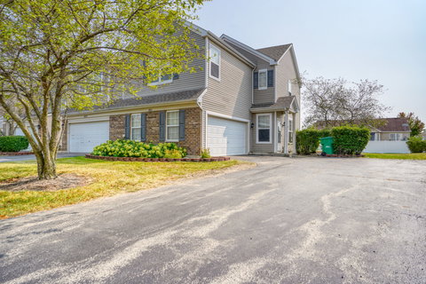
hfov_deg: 81.2
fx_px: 248
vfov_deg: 59.5
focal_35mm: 21
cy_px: 142
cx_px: 213
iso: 200
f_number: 2.8
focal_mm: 21
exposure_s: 1/500
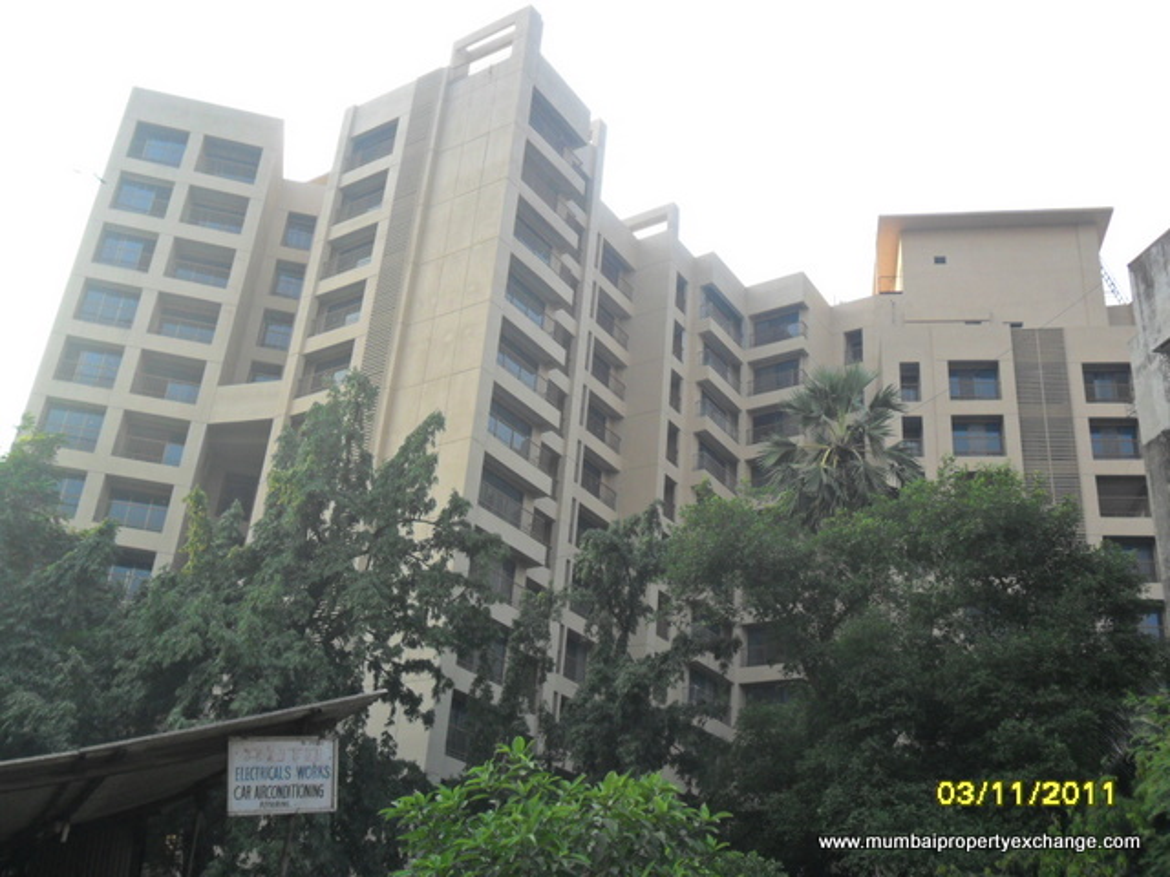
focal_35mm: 37
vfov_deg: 38.7
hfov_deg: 50.1
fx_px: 1251
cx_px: 585
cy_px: 438
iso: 100
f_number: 4
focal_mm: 6.6
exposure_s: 1/180
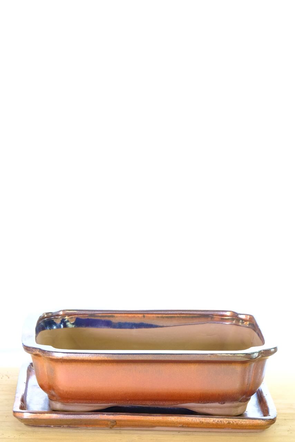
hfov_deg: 11.7
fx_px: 1437
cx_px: 148
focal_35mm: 117
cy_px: 221
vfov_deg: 17.5
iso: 2500
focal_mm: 77.9
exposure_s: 1/8
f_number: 13
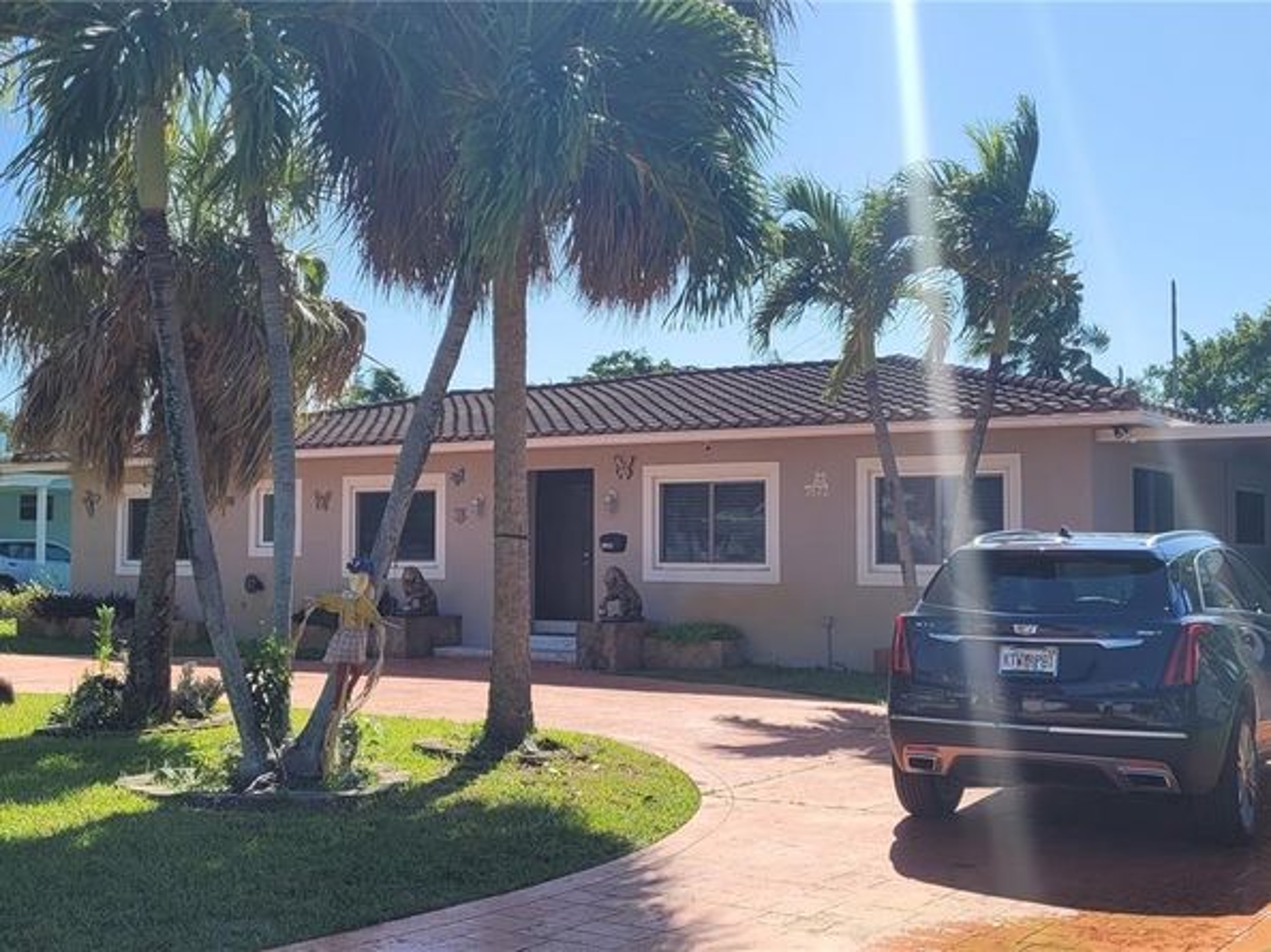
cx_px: 636
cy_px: 476
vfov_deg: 53.0
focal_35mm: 26
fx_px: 954
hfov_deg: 67.3
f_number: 1.8
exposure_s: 1/2572
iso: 40
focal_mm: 5.4
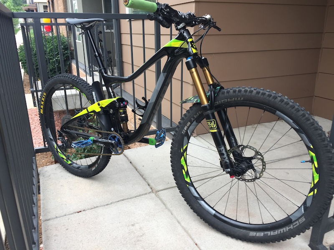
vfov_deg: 48.2
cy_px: 125
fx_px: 280
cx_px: 167
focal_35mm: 29
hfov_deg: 61.7
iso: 32
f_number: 2.2
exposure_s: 1/60
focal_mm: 4.15
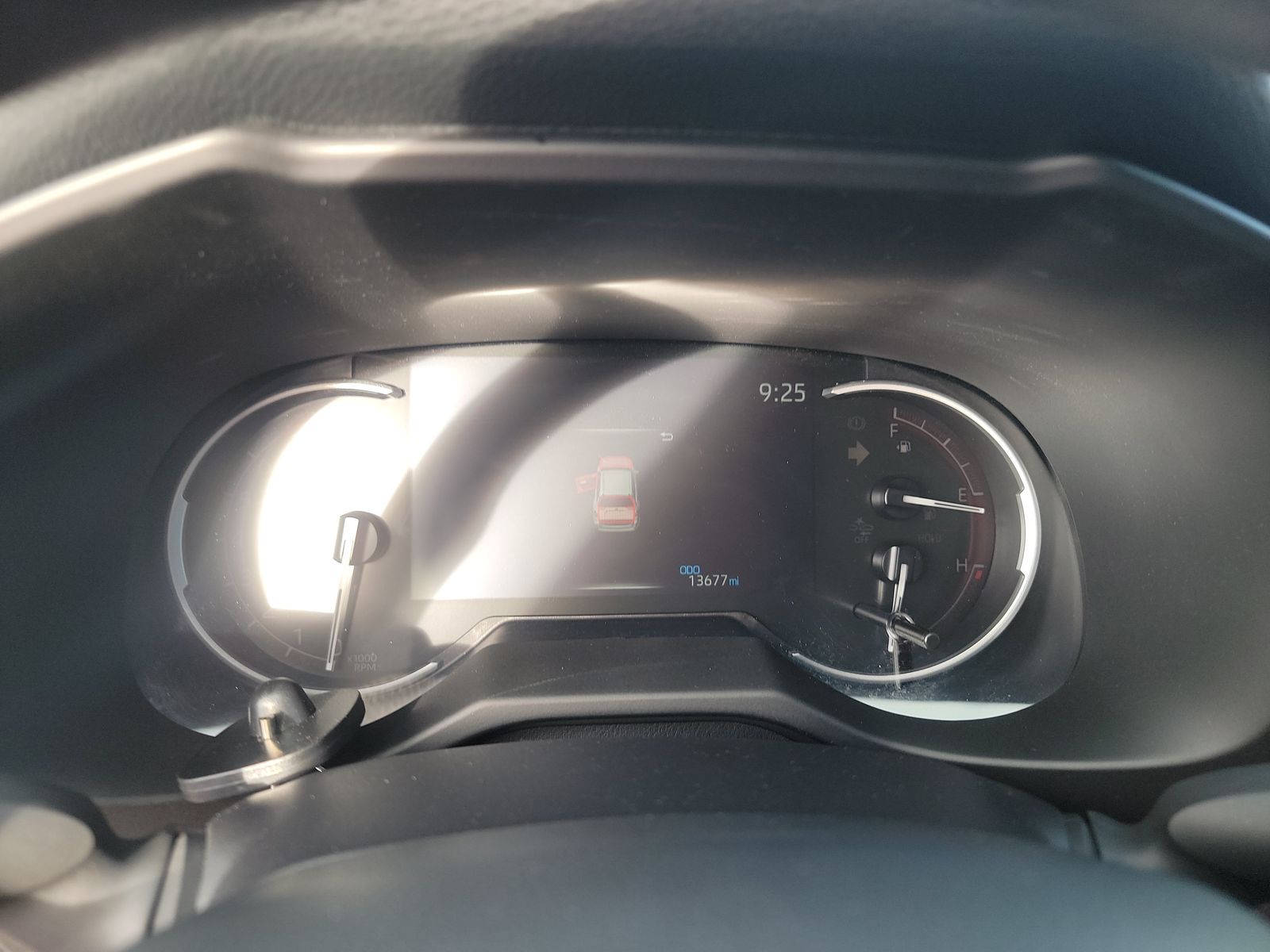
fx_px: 881
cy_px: 476
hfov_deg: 71.6
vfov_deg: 56.8
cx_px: 635
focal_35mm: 24
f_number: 1.8
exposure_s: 1/59
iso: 125
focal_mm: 6.7
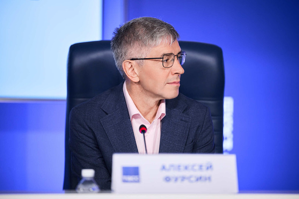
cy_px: 100
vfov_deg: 7.4
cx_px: 150
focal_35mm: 185
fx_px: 1536
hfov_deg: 11.1
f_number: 2.8
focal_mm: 185
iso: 1250
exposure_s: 1/320
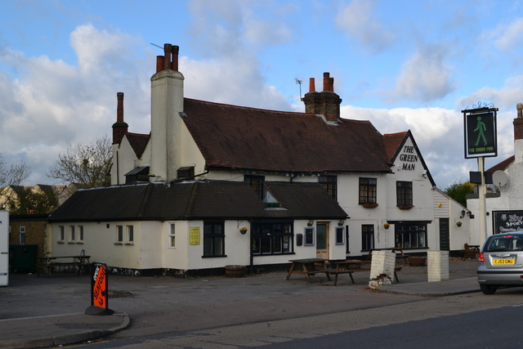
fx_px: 697
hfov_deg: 41.1
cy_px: 174
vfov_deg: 28.1
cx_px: 262
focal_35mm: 48
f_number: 7.1
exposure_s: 1/200
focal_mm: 32
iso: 100
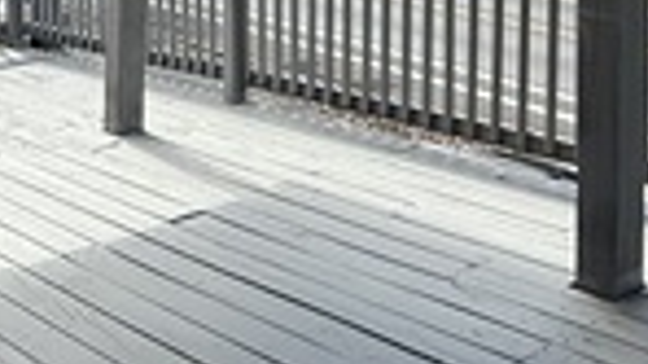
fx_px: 1133
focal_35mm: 66
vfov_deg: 16.9
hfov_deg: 31.9
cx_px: 315
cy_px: -136
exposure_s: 1/607
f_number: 2.2
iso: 64
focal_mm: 2.22
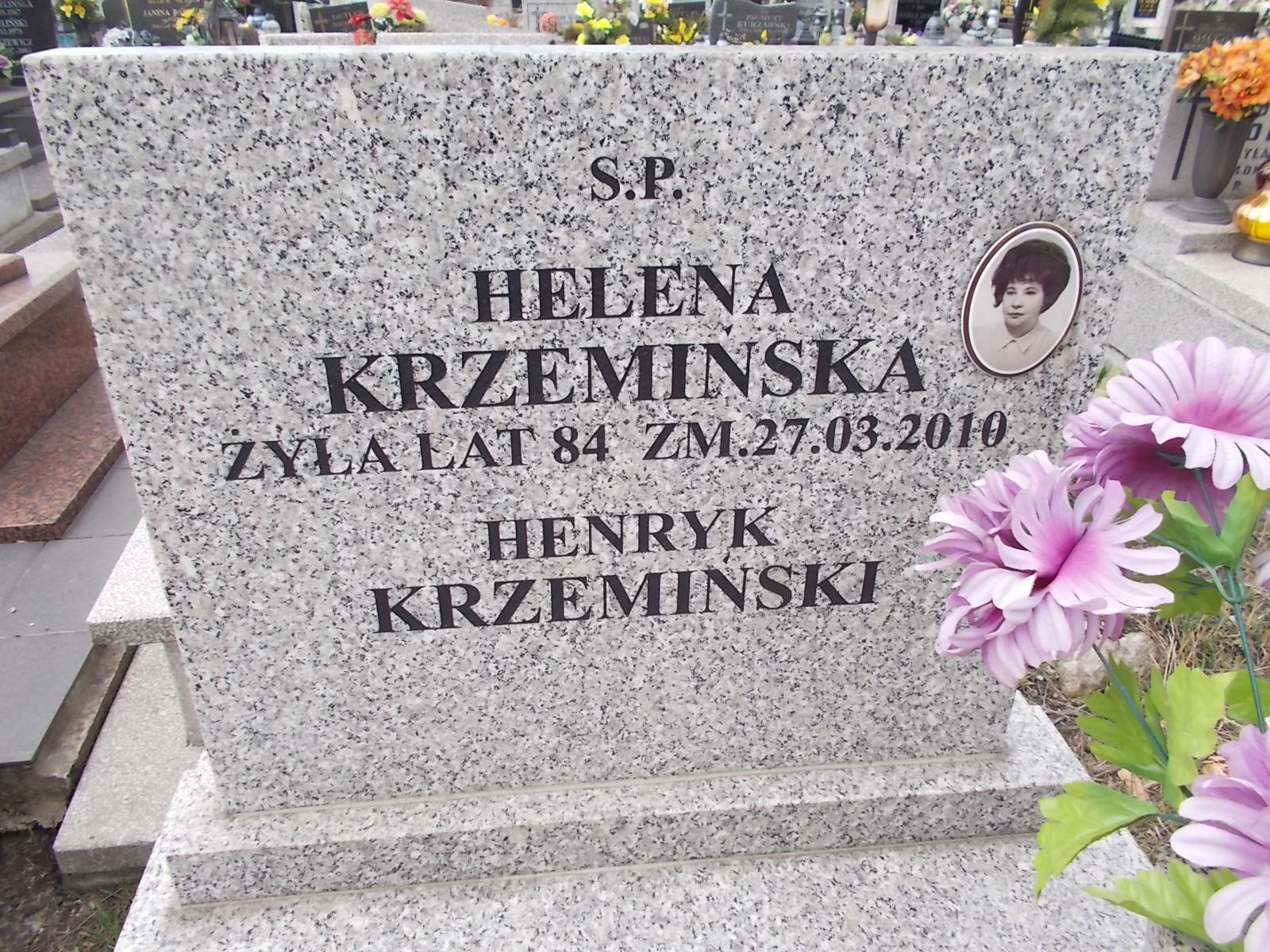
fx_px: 954
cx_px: 635
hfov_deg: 67.3
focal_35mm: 26
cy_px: 476
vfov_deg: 53.1
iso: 80
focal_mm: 4.6
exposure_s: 1/400
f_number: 3.2
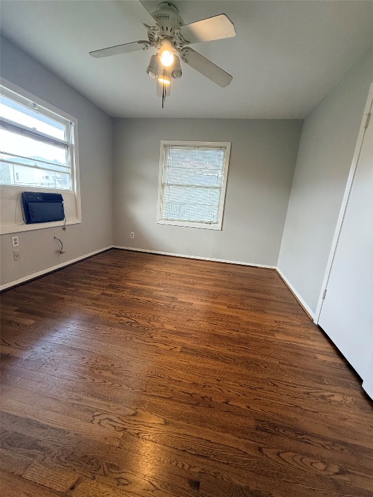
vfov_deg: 102.1
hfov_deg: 85.7
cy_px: 248
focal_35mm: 14
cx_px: 186
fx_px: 201
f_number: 2.2
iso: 200
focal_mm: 2.22
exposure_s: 1/99
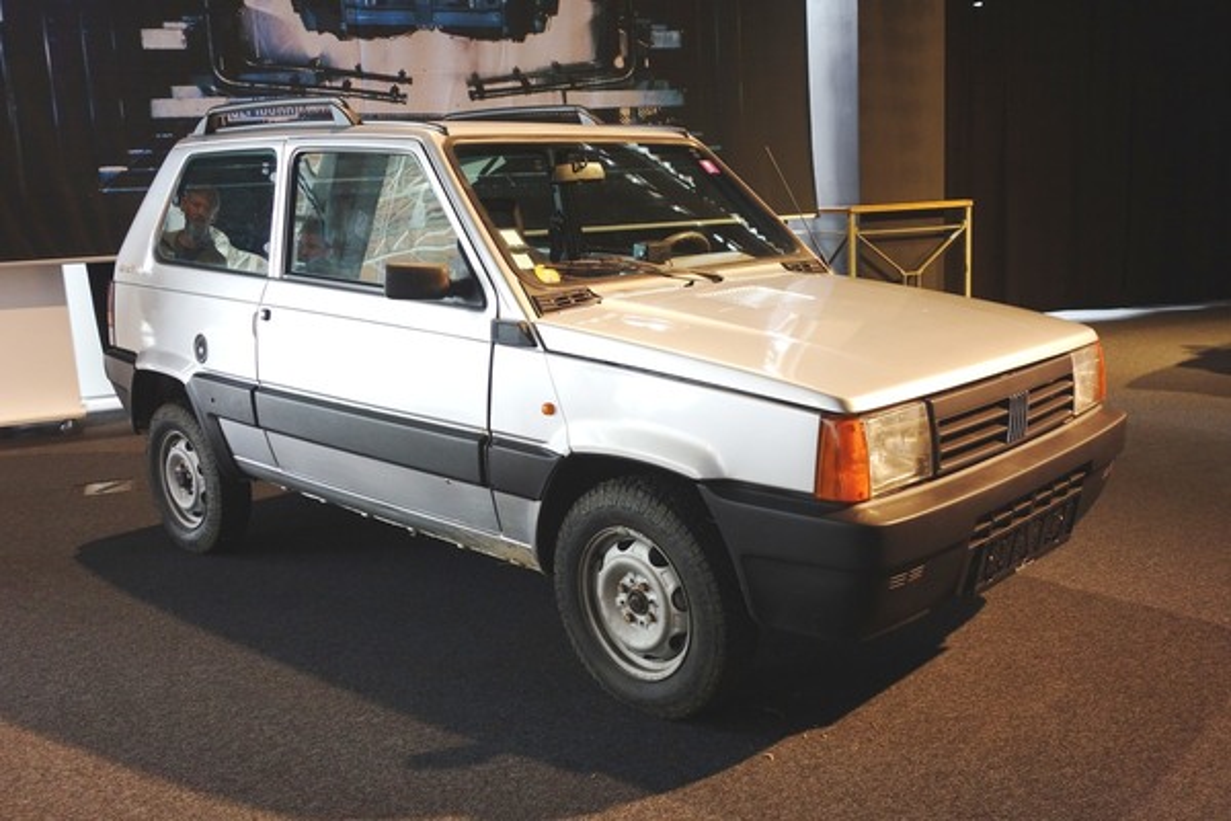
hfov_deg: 57.2
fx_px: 1128
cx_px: 616
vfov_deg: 40.0
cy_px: 410
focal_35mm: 33
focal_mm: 12.18
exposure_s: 1/40
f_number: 2.5
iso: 500
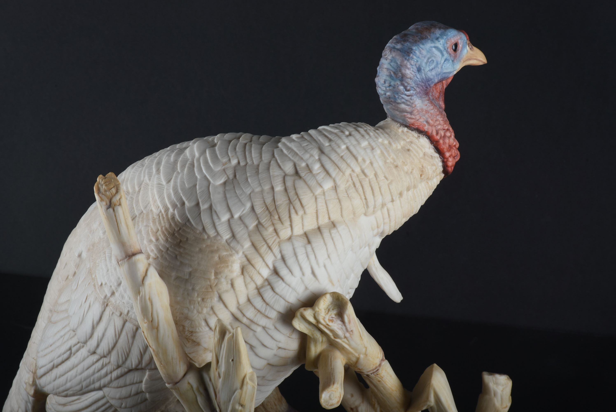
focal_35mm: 158
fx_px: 2697
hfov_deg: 13.0
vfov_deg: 8.7
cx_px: 308
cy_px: 206
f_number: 25
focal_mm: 105
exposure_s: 1/250
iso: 320
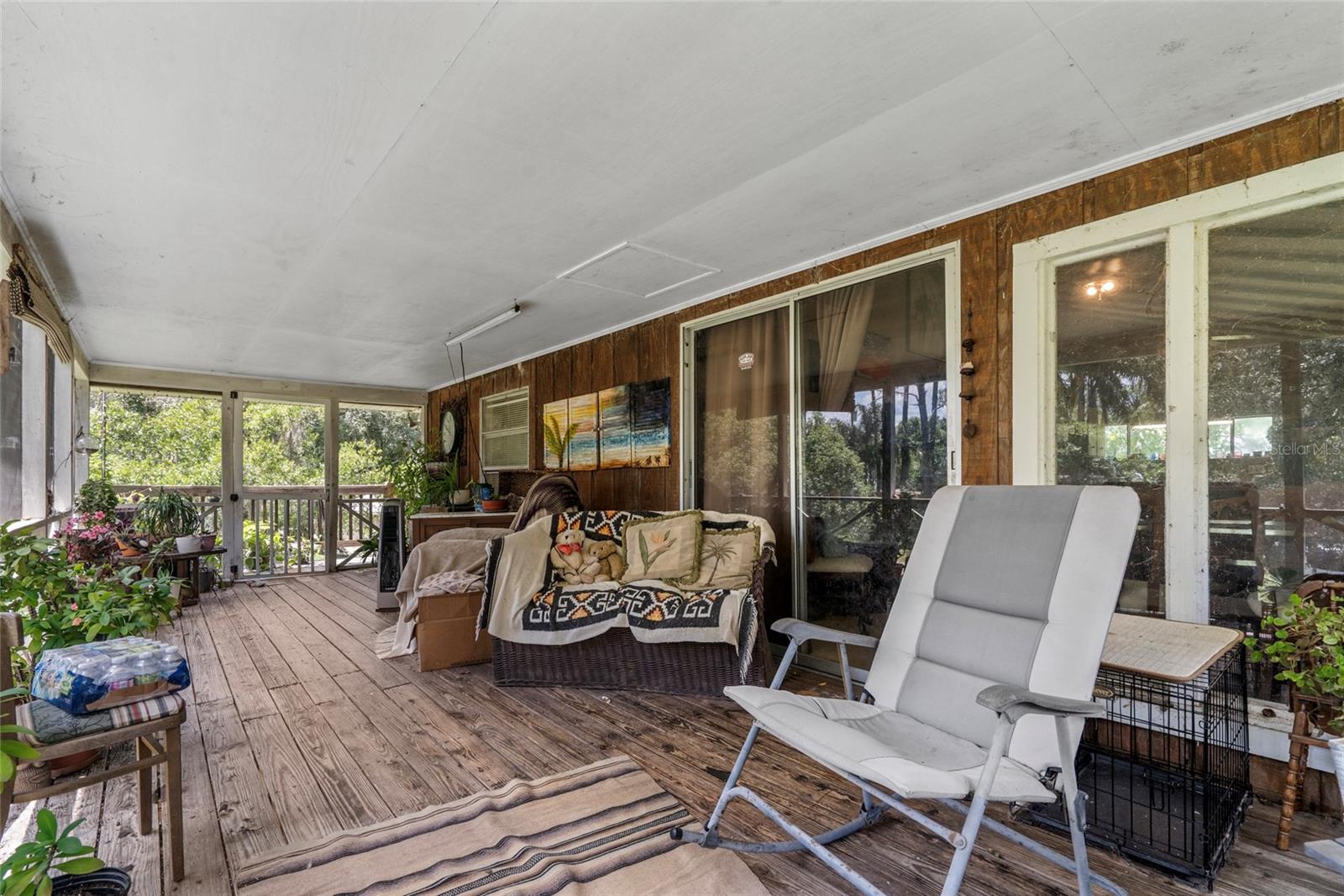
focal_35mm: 16
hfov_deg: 96.7
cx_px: 672
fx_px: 597
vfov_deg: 73.7
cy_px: 448
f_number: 8
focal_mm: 16
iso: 400
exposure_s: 1/15
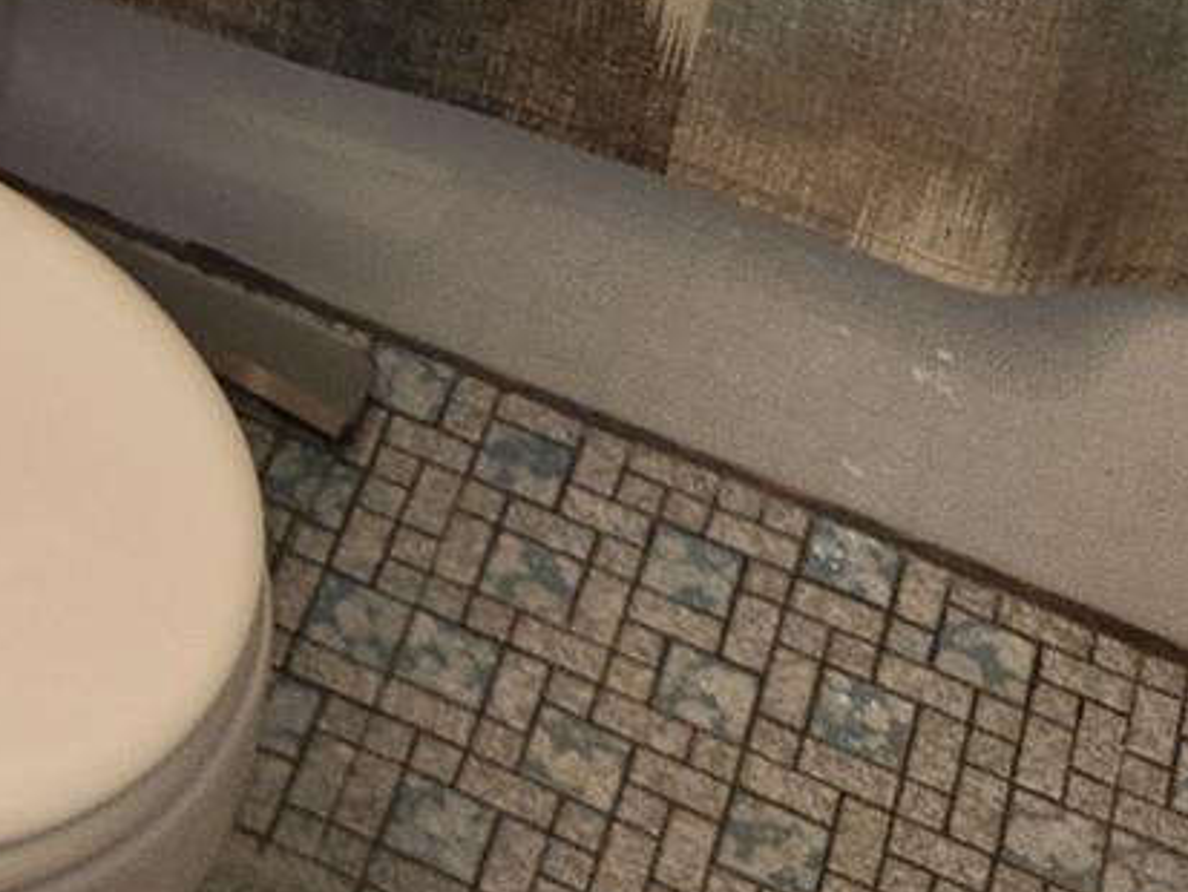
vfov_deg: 11.2
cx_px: -391
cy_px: -1145
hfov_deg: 16.3
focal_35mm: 114
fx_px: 3914
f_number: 1.8
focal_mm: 5.4
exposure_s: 1/60
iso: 50
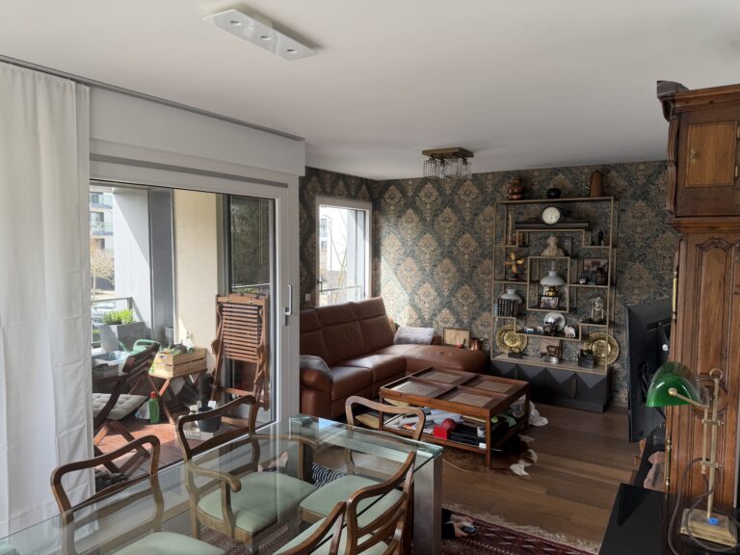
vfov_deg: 56.8
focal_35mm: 24
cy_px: 278
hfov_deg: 71.6
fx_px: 513
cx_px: 370
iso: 80
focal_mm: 6.76
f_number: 1.78
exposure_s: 1/207
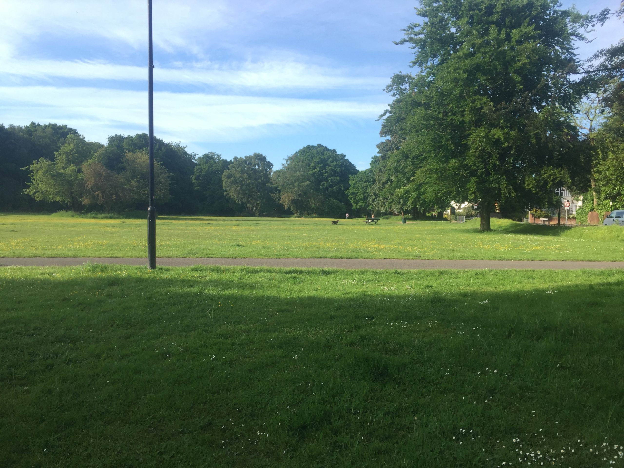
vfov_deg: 48.2
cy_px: 234
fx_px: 523
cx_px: 312
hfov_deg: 61.7
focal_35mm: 29
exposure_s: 1/542
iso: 32
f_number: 2.2
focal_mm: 4.15
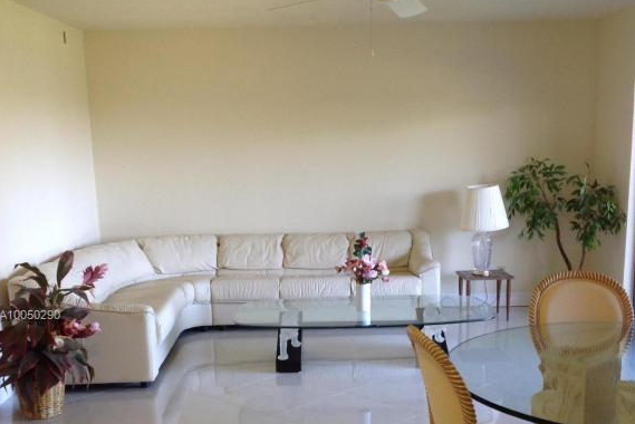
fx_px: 865
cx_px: 316
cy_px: 316
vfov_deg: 27.2
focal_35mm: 49
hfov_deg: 40.3
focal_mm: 4.28
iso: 64
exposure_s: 1/15
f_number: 2.4
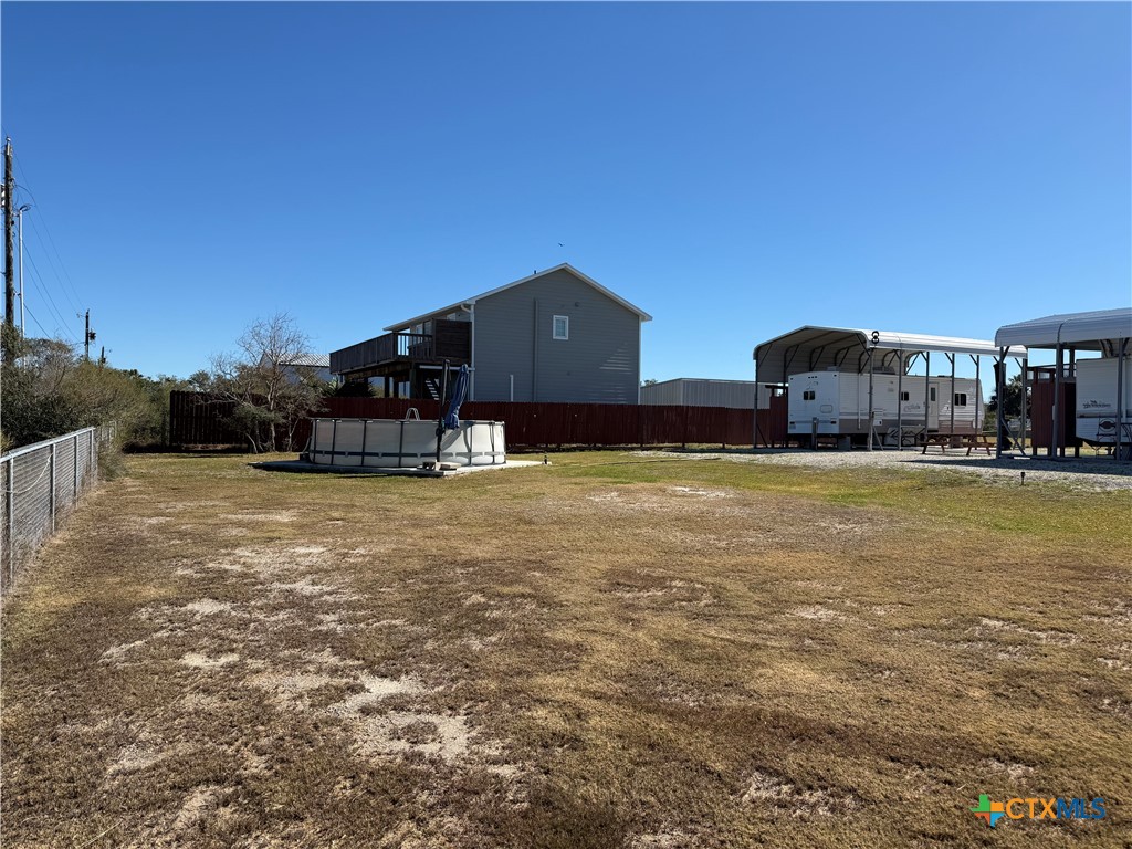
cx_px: 566
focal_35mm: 24
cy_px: 424
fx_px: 785
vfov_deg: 56.8
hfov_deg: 71.6
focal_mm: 6.76
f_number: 1.78
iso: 80
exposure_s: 1/5714
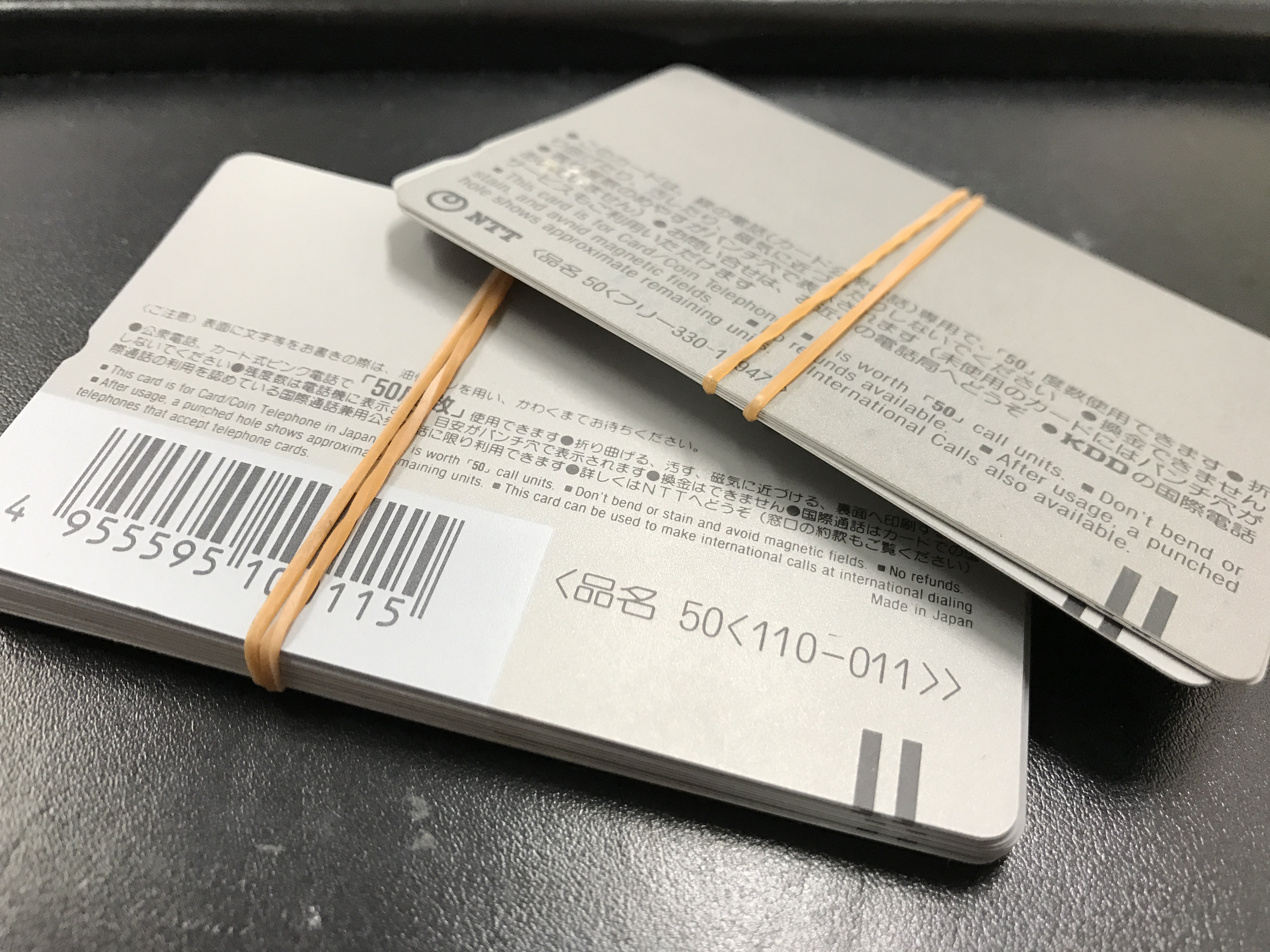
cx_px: 635
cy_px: 476
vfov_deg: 49.7
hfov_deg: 63.4
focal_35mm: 28
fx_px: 1027
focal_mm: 3.99
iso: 40
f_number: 1.8
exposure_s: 1/30
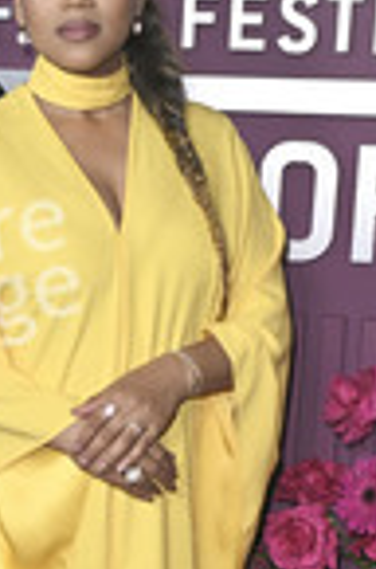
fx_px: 1606
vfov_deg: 19.8
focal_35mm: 102
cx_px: -8
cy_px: 491
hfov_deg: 13.2
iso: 2500
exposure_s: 1/320
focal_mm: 37
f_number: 6.3
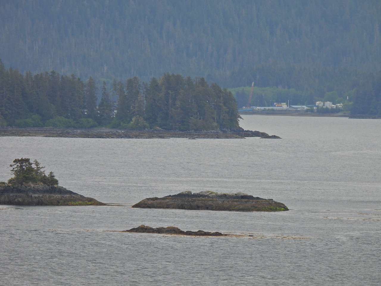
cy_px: 143
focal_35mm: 550
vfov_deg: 2.7
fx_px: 6054
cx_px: 190
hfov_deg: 3.6
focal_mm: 98.1
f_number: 5
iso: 100
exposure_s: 1/250
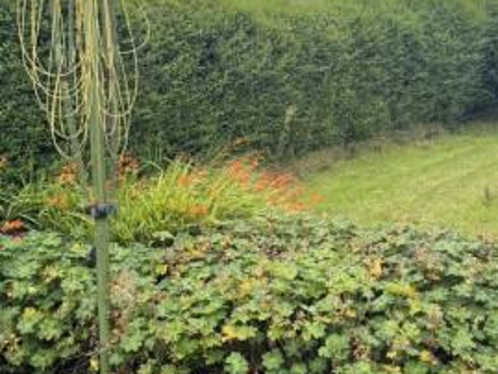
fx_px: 748
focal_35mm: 52
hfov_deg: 36.8
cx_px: 273
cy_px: 151
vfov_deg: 28.0
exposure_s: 1/535
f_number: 1.78
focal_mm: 6.76
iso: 80
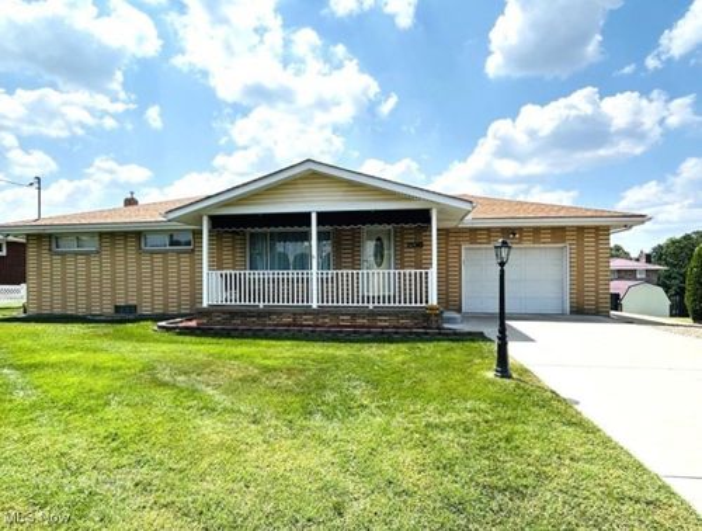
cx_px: 351
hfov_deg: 90.9
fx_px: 346
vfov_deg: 75.0
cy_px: 266
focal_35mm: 17
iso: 32
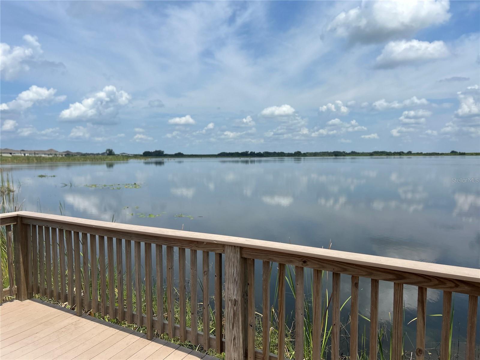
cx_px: 240
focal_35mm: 26
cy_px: 180
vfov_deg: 53.1
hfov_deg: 67.3
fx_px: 361
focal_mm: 5.7
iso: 50
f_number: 1.5
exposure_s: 1/7463
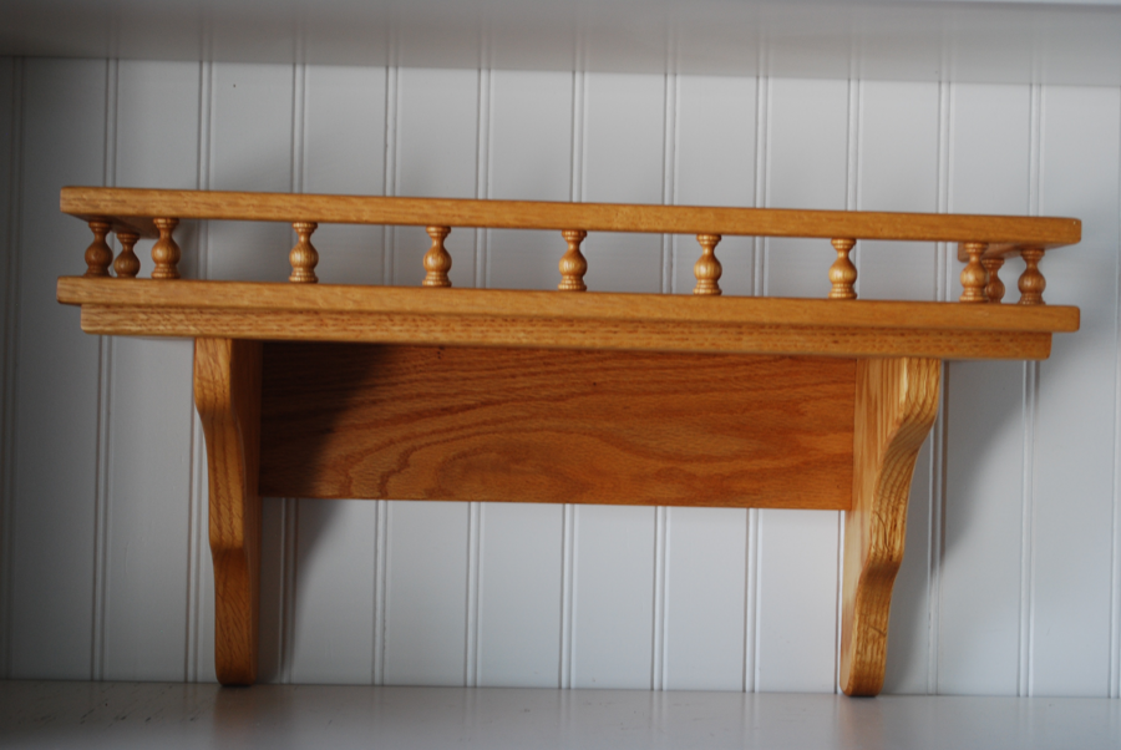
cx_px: 560
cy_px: 375
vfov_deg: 21.6
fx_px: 1964
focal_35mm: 63
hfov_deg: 31.9
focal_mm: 42
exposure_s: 1/30
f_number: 5.3
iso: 220
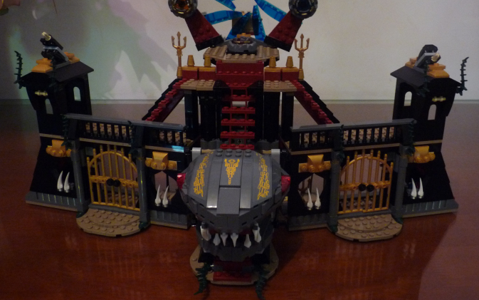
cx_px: 264
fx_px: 444
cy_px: 112
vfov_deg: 37.1
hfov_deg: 56.6
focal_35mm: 34
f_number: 2.8
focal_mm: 4.8
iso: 400
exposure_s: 1/8
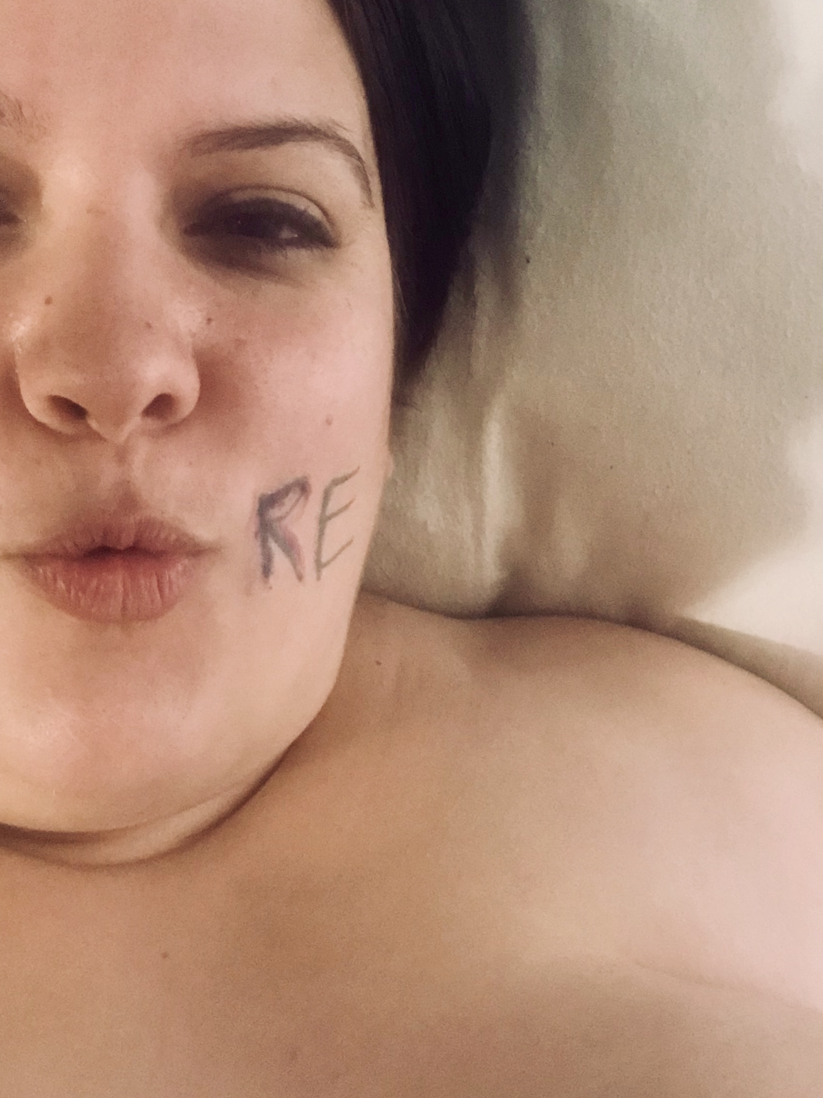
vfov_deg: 38.1
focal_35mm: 50
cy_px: 610
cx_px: 205
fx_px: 1585
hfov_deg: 28.7
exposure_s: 1/4
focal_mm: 3.99
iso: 160
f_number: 1.8
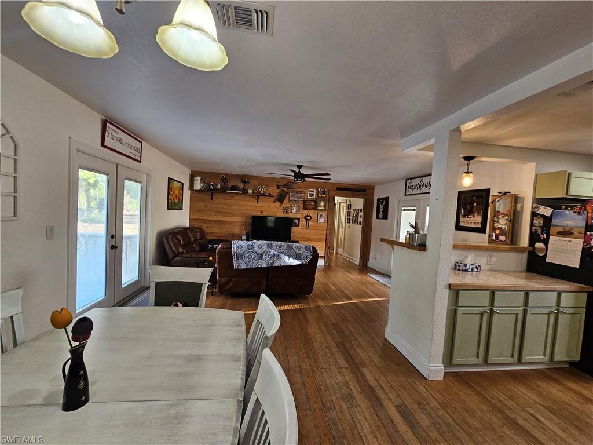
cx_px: 296
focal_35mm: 13
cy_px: 222
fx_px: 223
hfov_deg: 106.2
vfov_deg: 89.9
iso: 160
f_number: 2.2
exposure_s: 1/60
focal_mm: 2.2
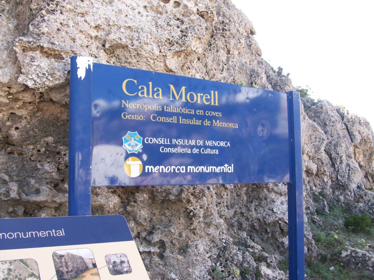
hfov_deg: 54.0
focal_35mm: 34
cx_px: 187
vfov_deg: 41.8
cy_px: 140
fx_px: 367
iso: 64
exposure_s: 1/151
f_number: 2.8
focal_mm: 5.7
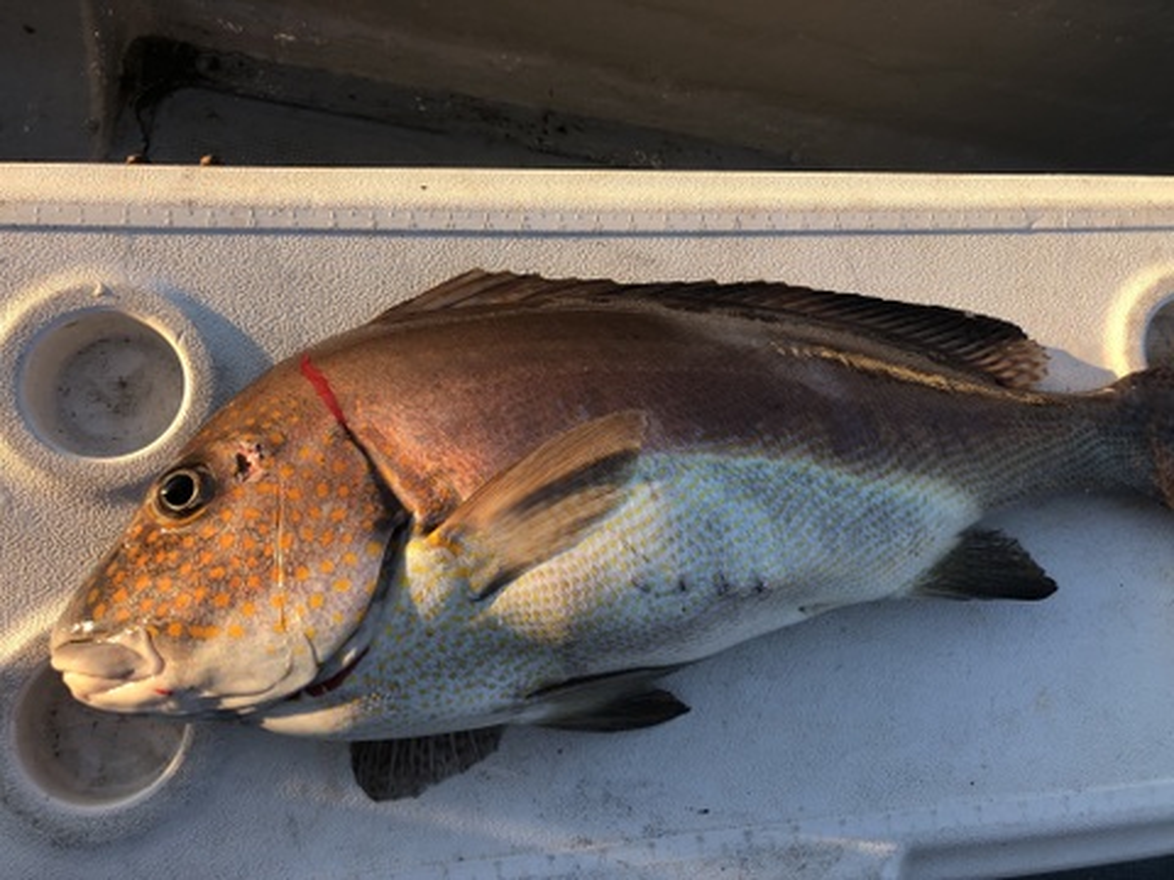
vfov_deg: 49.7
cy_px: 440
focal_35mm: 28
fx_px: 950
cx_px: 587
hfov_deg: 63.4
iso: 20
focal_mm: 3.99
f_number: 1.8
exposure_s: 1/310
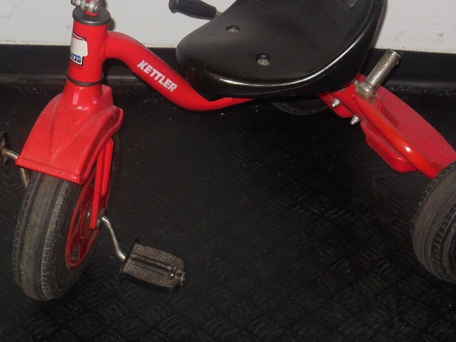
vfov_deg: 16.0
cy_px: 106
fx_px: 1212
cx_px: 215
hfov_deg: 21.3
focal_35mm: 92
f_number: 4
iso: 250
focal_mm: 9.4
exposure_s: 1/60
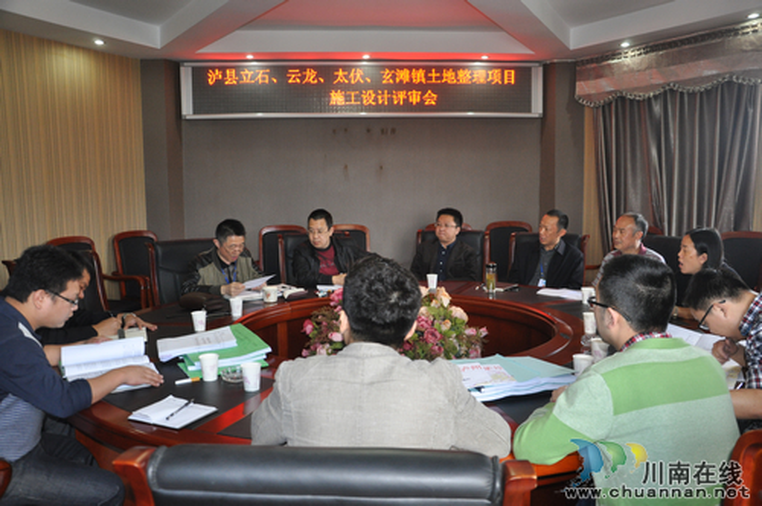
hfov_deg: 59.6
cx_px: 381
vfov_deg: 41.6
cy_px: 253
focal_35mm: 32
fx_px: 666
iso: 800
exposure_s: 1/60
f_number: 3.8
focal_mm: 21
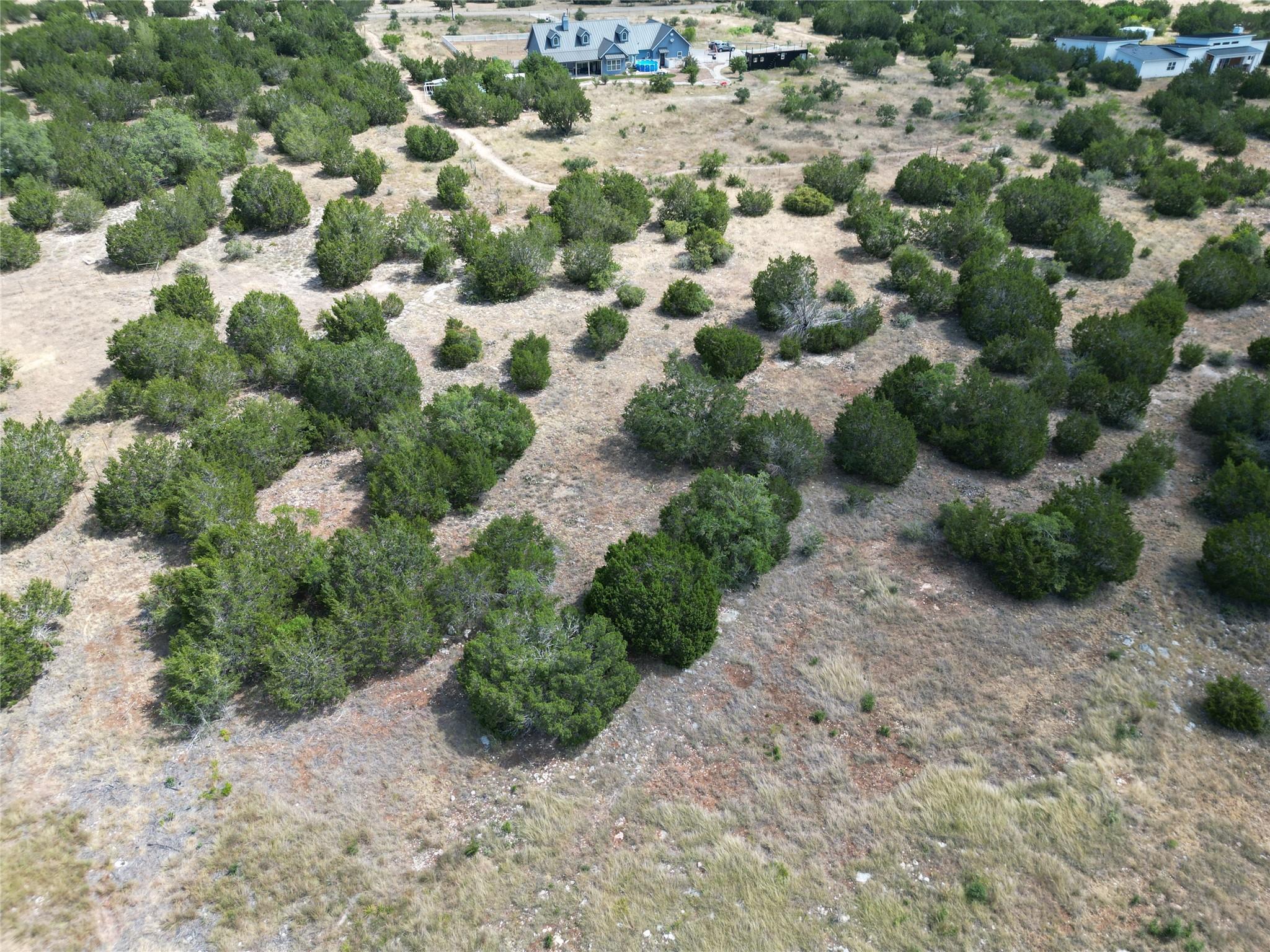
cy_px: 476
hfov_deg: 71.6
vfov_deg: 56.8
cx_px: 635
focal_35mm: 24
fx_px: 881
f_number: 1.7
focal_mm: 6.72
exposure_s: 1/1250
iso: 120
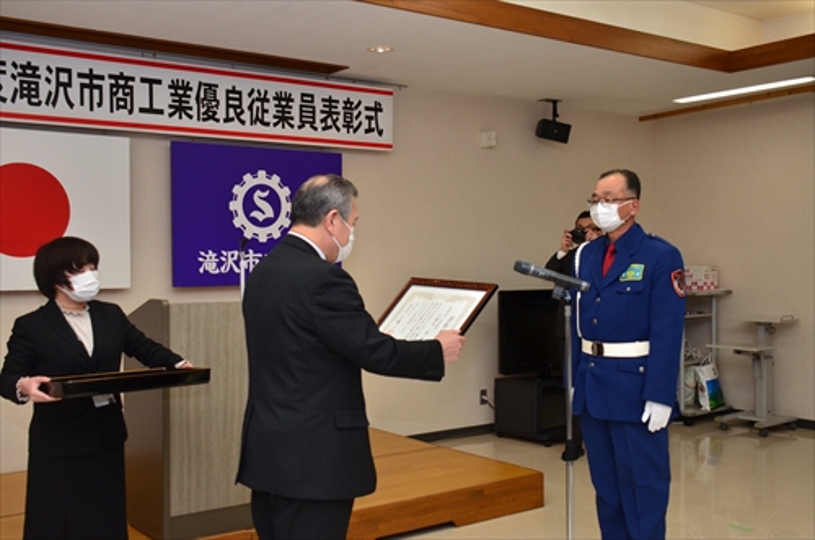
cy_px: 270
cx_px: 408
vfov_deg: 34.1
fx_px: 881
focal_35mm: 39
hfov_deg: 49.6
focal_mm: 26
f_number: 5.6
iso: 640
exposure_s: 1/250
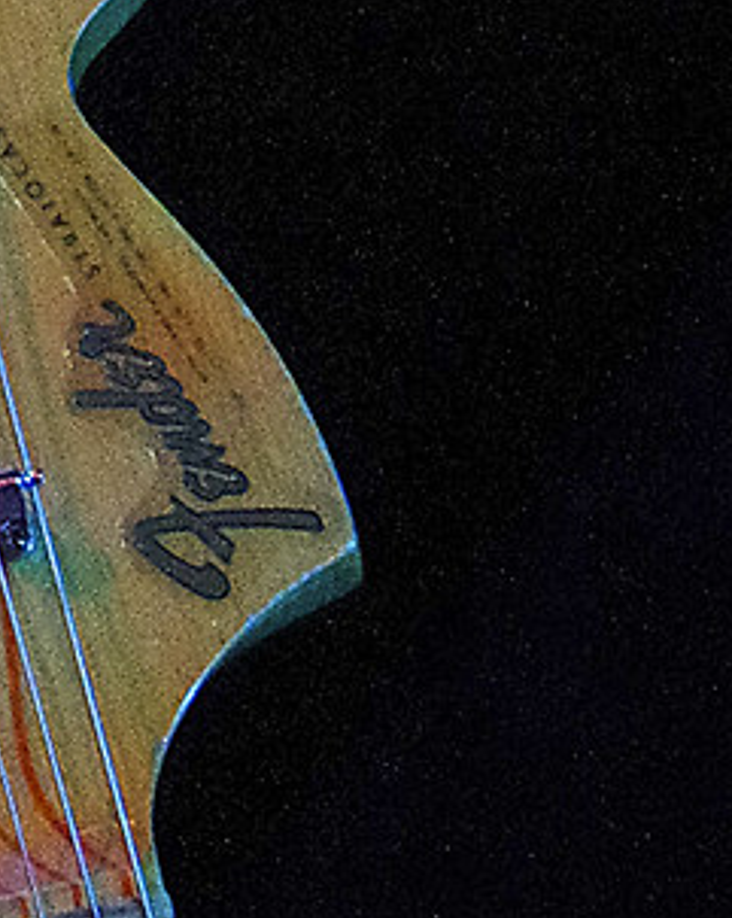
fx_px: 25711
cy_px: 3508
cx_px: 1980
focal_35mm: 948
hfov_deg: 1.6
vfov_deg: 2.0
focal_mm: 85
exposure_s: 1/100
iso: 6400
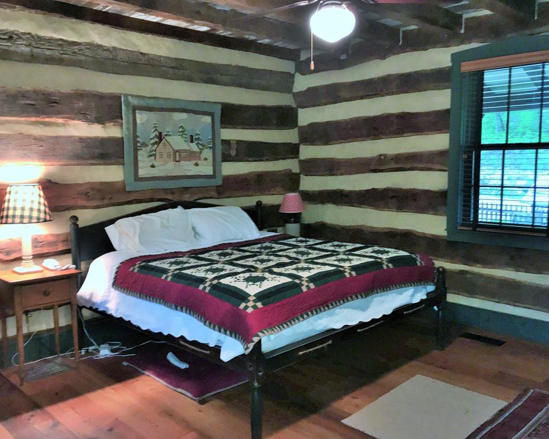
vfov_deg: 47.1
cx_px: 279
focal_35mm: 31
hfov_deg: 57.2
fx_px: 504
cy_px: 220
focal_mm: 4.15
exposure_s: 1/16
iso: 100
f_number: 2.2
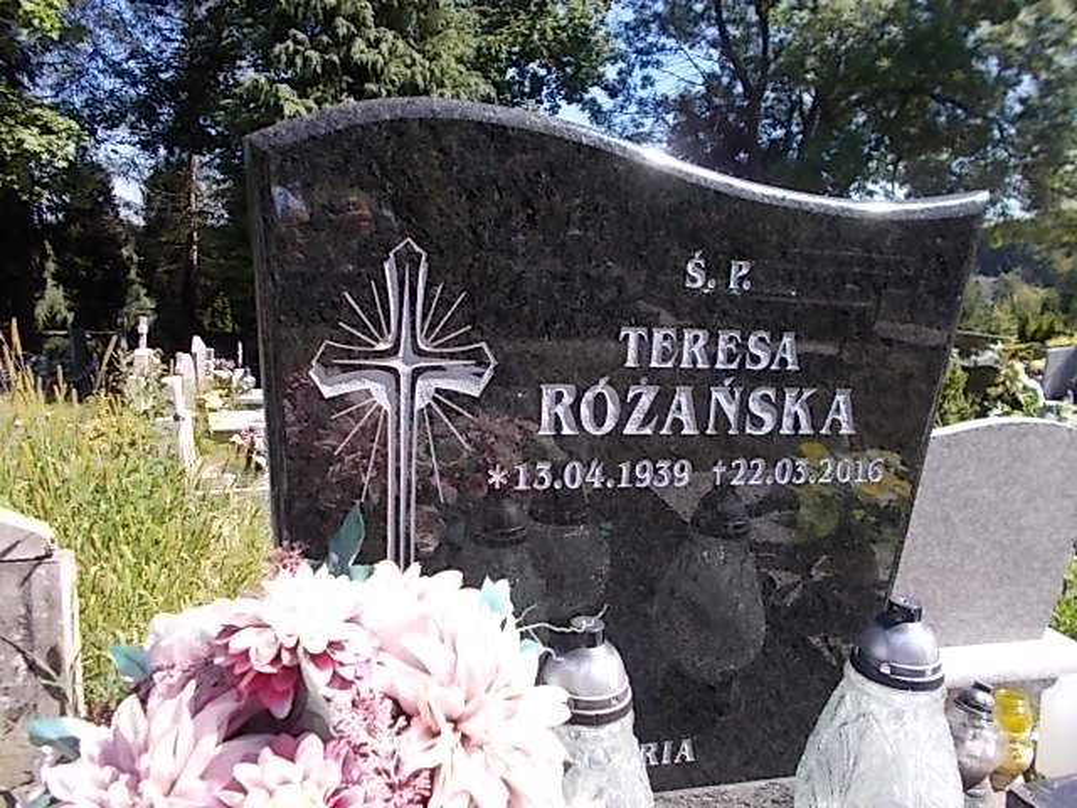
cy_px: 404
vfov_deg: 53.1
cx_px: 538
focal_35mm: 26
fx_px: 809
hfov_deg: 67.3
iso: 80
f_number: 3.2
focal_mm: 4.6
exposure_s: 1/400
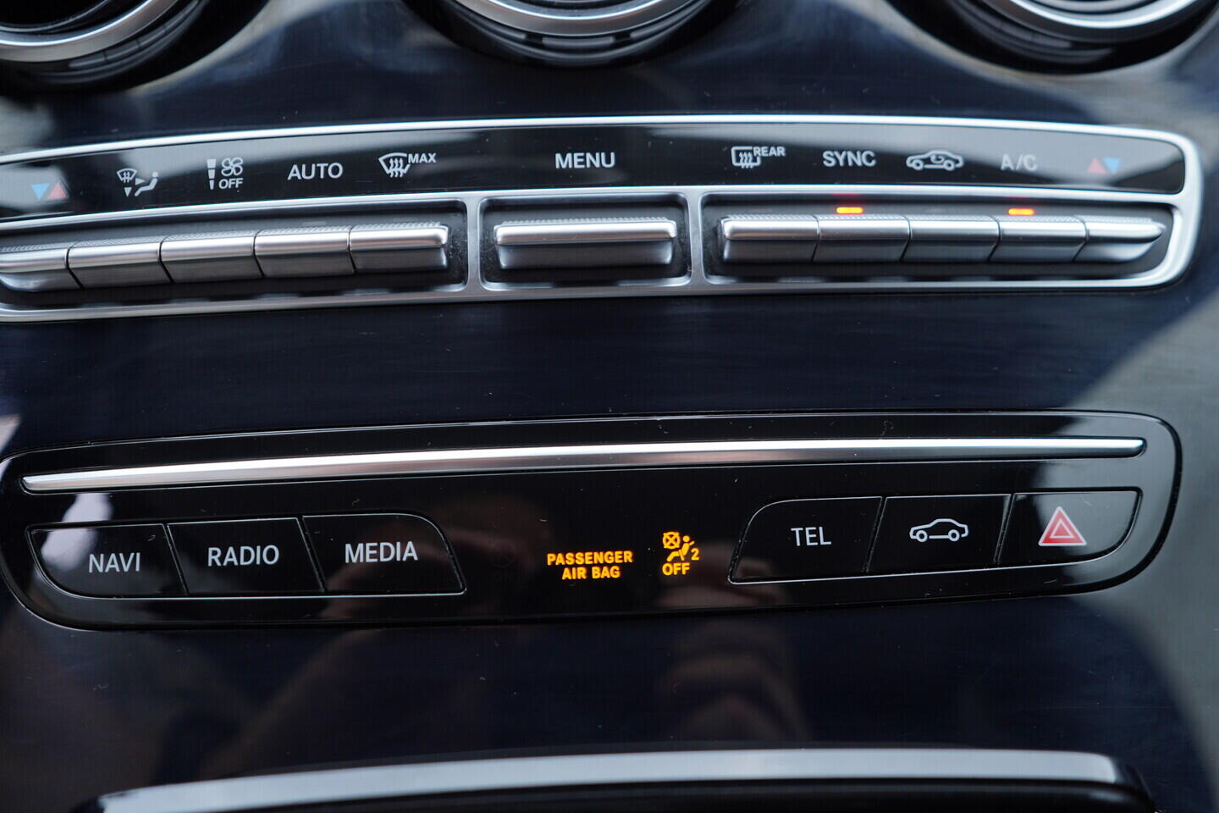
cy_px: 406
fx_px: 1219
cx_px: 610
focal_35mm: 36
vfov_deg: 36.9
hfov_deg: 53.1
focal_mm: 24
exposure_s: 1/40
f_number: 2.8
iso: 125
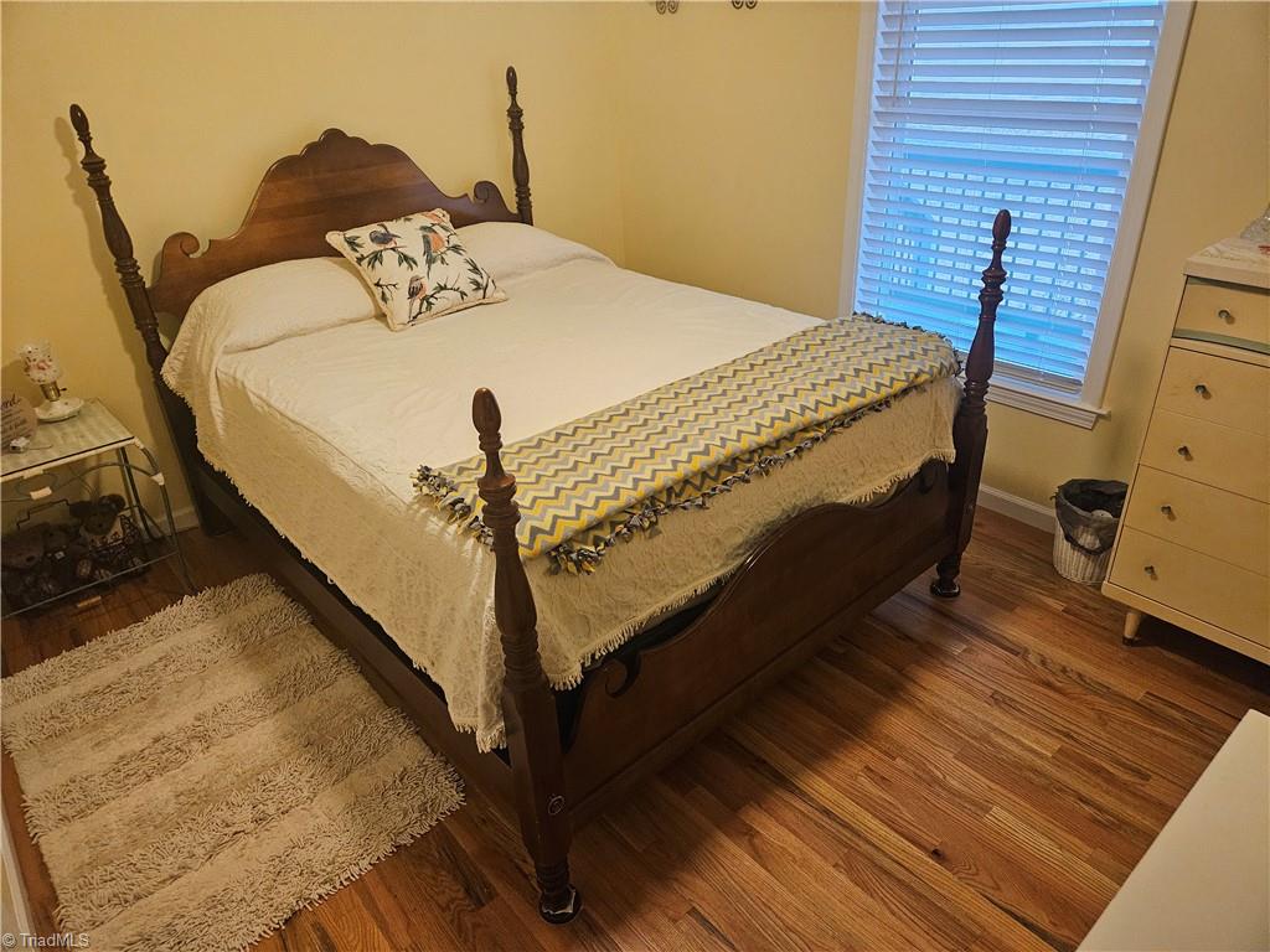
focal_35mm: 23
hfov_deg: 73.9
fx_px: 844
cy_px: 476
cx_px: 635
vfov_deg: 58.9
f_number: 1.8
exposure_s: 1/120
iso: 1000
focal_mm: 5.4
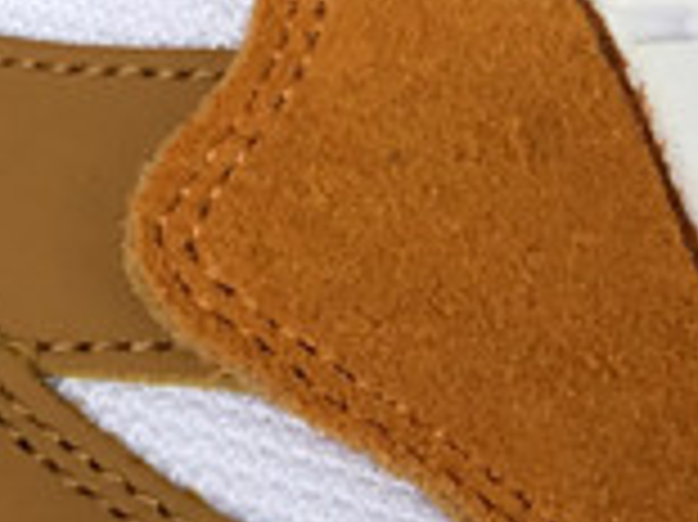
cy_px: -106
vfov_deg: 8.2
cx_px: -712
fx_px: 3627
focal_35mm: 180
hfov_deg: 10.1
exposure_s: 1/100
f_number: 2.4
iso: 32
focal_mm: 3.3
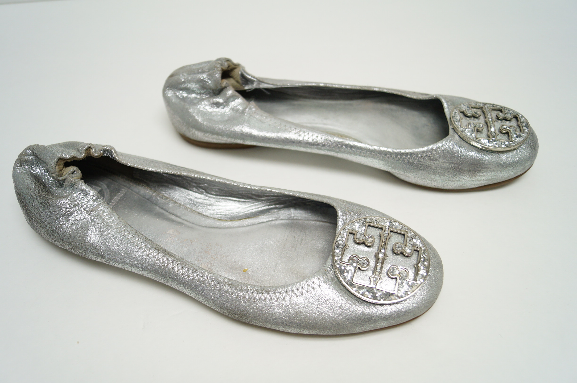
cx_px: 288
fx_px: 480
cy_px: 192
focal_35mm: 30
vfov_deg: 43.5
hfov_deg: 62.0
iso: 320
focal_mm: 20
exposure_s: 1/60
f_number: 4
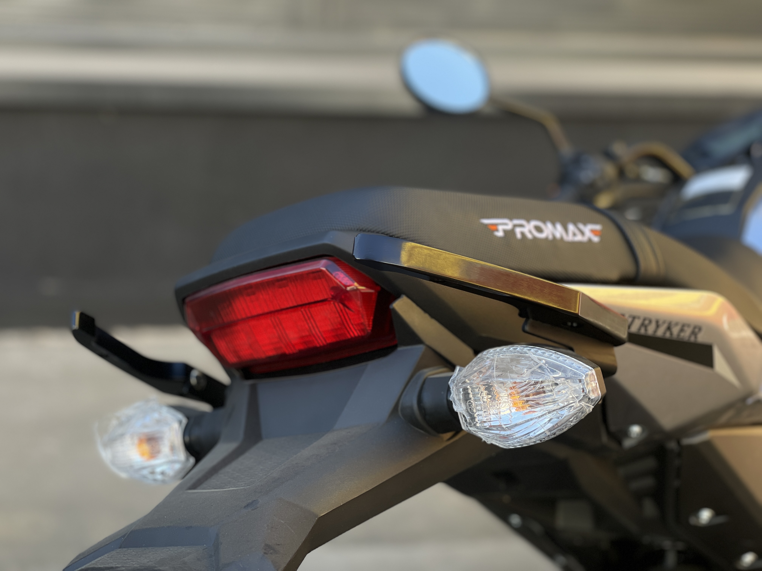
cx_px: 381
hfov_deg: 36.8
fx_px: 1145
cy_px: 286
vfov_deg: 28.0
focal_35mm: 52
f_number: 2
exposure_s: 1/130
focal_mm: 6
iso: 25
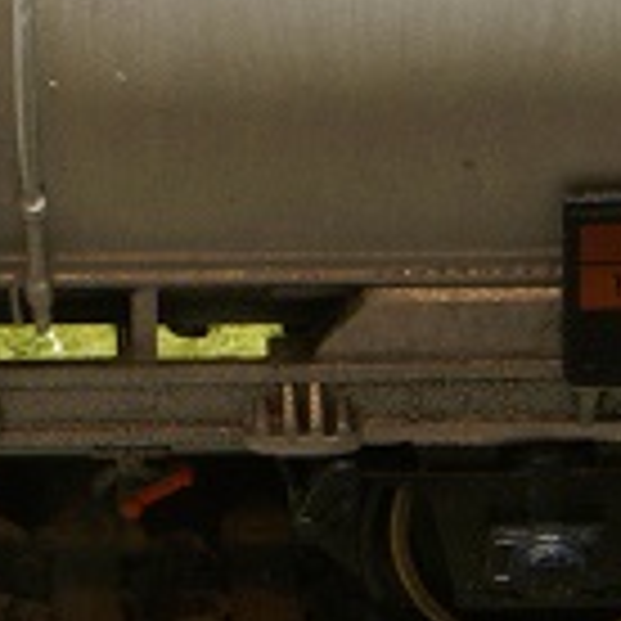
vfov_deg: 5.6
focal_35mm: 313
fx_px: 6359
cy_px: -45
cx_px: -108
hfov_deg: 5.6
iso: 400
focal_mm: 45
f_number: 32
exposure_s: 1.6
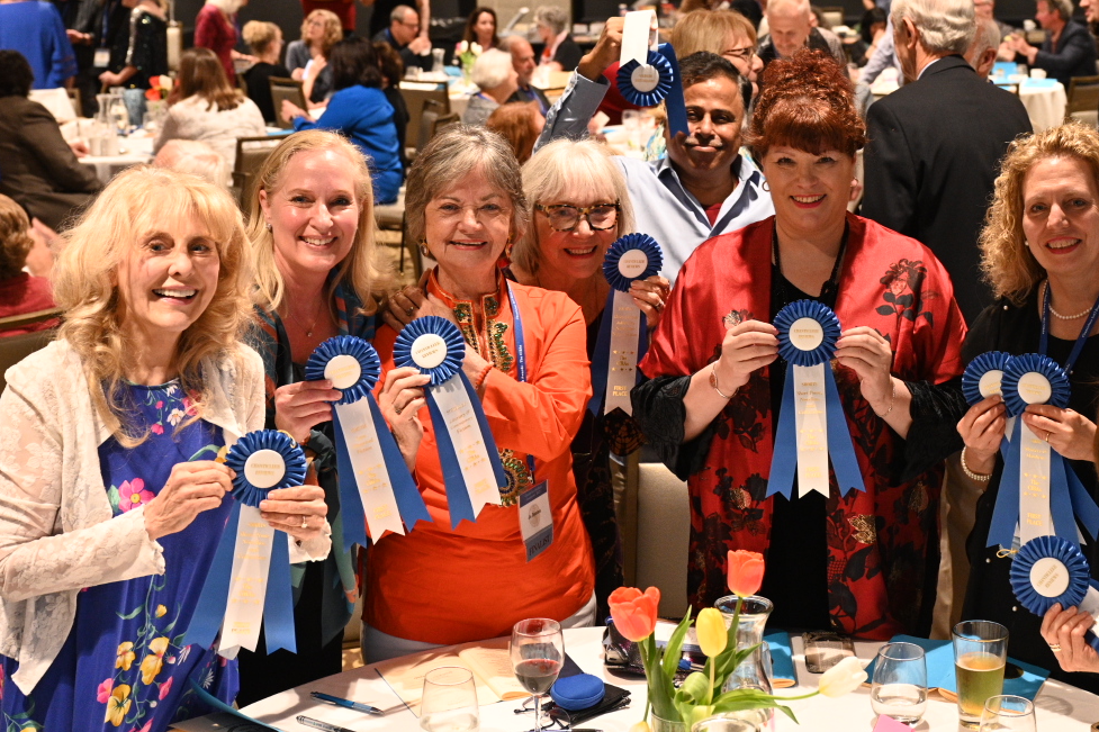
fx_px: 1923
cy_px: 156
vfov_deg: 21.3
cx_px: 729
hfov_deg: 31.7
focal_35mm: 63
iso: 2000
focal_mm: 38
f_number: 4
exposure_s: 1/60
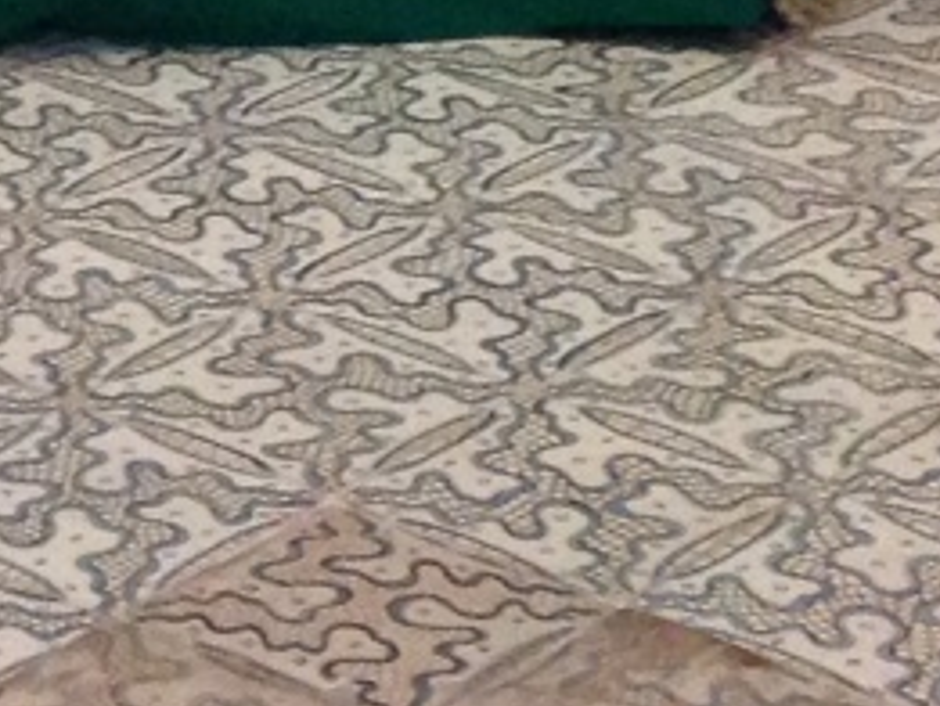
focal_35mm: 206
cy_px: -1016
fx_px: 5597
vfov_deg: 6.8
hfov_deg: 9.4
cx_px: -382
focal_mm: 4.12
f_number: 2.4
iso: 320
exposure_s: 1/20
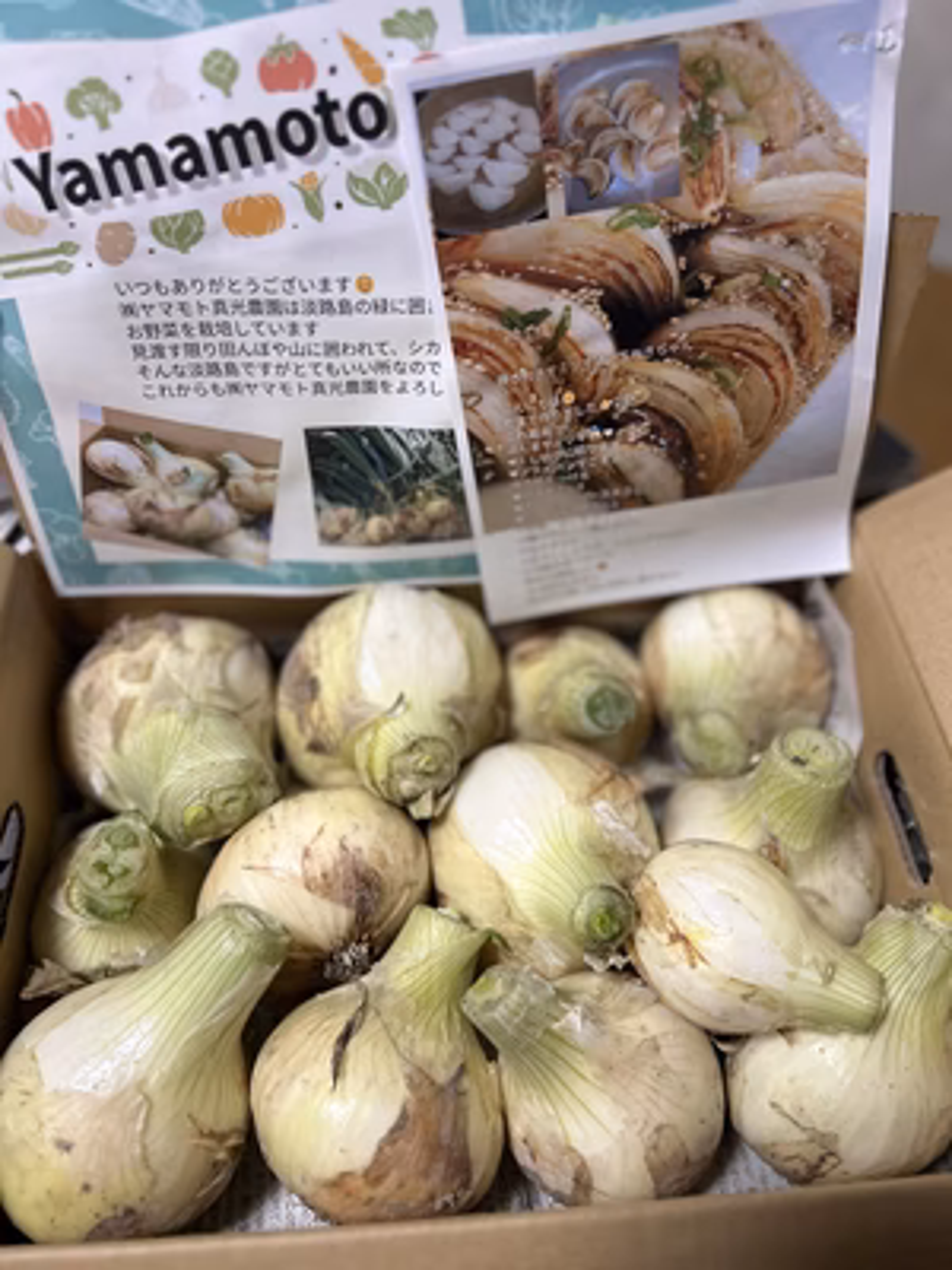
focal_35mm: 26
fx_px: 953
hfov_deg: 53.1
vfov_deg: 67.3
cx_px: 476
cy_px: 635
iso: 320
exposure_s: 1/60
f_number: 1.5
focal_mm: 5.7
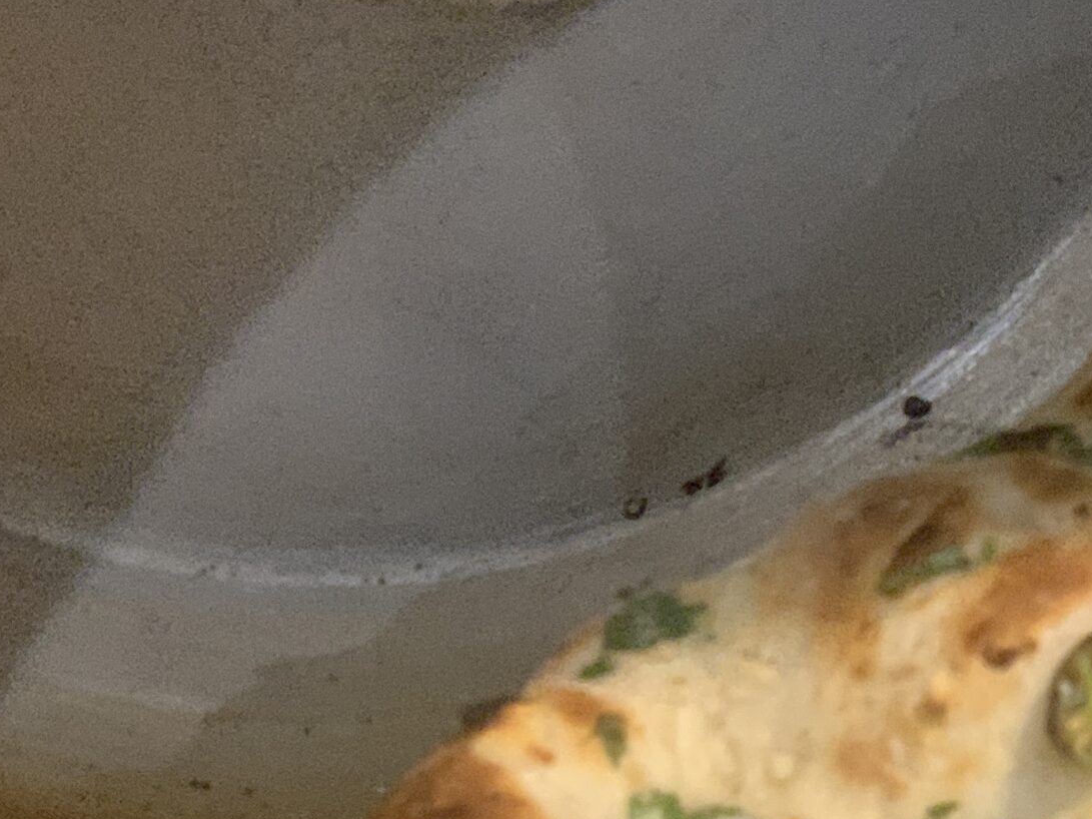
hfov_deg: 15.9
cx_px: 1049
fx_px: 3848
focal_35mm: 122
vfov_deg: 12.0
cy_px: 877
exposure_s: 1/50
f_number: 2.4
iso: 400
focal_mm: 6
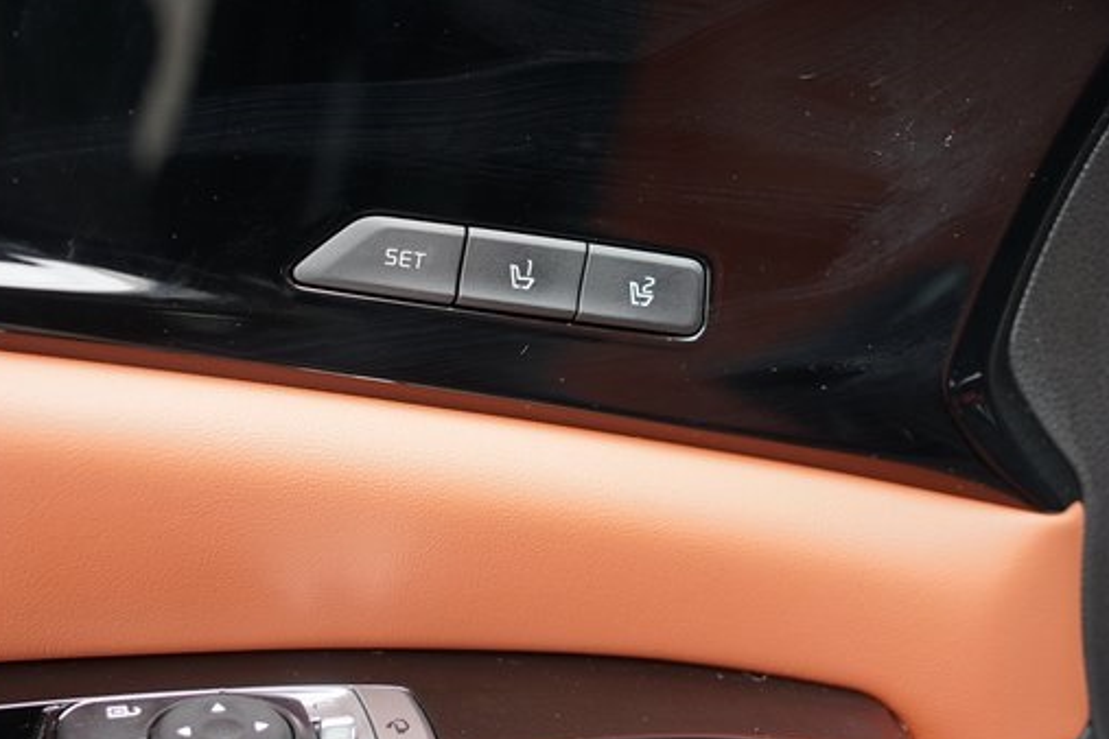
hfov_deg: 37.5
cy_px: 285
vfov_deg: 25.5
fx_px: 1633
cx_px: 497
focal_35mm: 53
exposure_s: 1/60
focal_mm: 42
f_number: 4
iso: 500
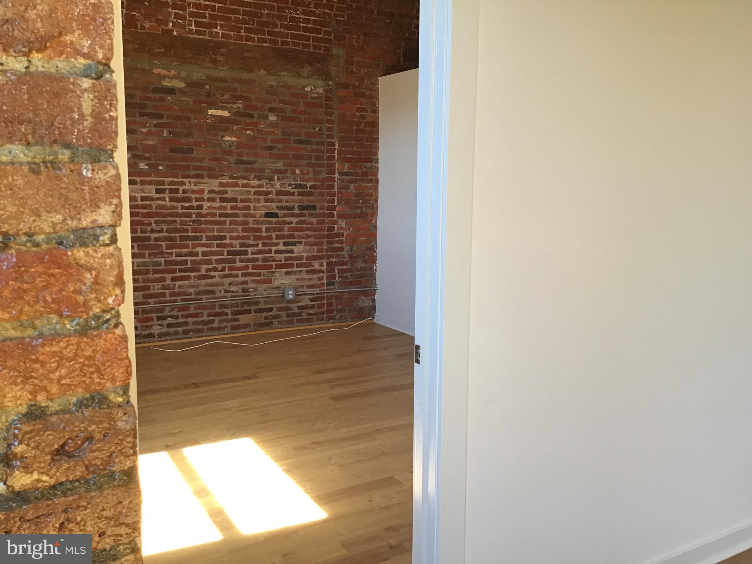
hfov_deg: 58.4
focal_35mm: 31
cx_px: 376
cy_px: 282
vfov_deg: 45.4
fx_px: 673
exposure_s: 1/33
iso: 40
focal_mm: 3.3
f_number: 2.4
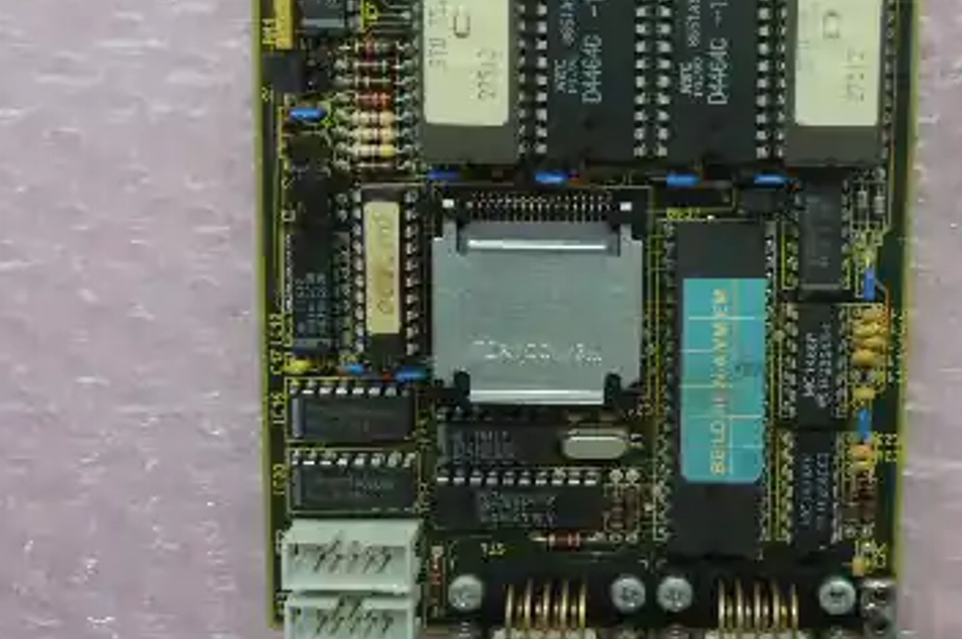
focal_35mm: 53
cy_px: 169
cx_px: 689
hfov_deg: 36.9
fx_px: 1415
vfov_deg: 25.2
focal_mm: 6
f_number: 2
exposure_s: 1/30
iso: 140
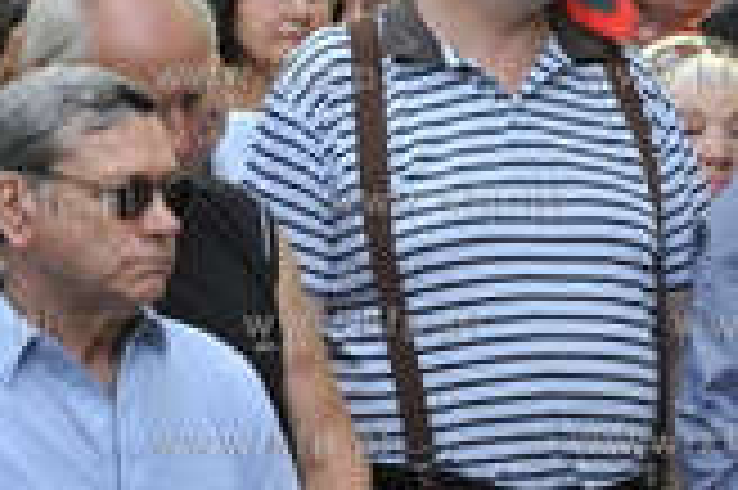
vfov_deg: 4.7
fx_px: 6000
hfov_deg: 7.0
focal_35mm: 293
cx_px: 603
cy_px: 261
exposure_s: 1/125
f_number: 7.1
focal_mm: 120
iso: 500
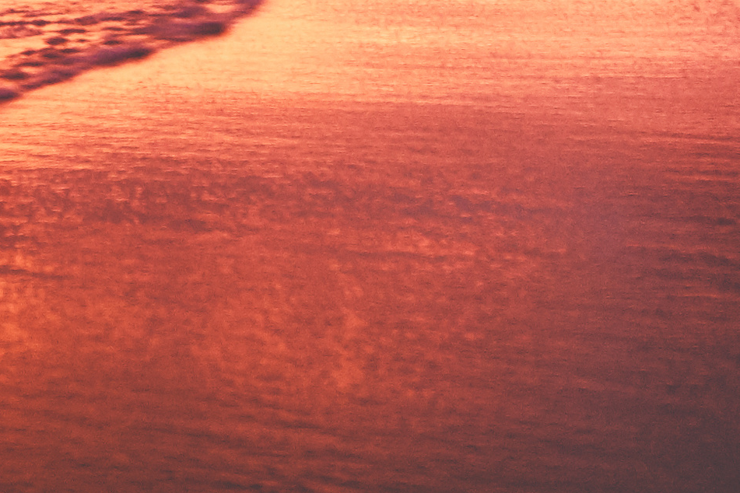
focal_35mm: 98
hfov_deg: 19.6
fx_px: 2014
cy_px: -912
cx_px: -147
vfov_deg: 10.5
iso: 200
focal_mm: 16
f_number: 4
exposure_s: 1/10
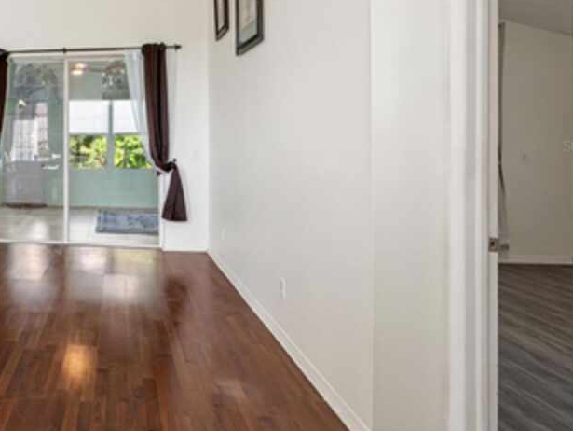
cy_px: 146
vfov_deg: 49.0
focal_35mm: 28
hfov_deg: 53.5
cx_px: 34
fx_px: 464
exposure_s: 1/30
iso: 250
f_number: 6.3
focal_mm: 14
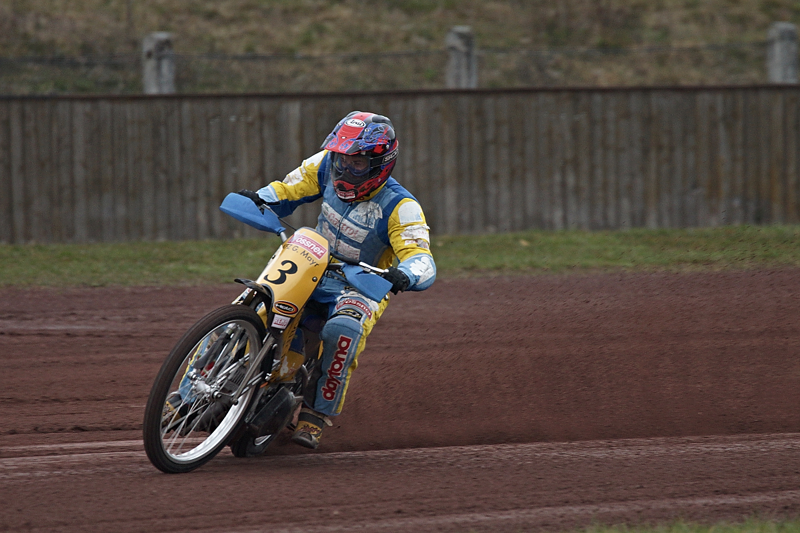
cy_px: 266
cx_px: 400
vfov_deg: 2.3
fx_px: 13332
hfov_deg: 3.4
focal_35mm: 600
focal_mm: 400
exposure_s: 1/800
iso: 640
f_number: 5.6
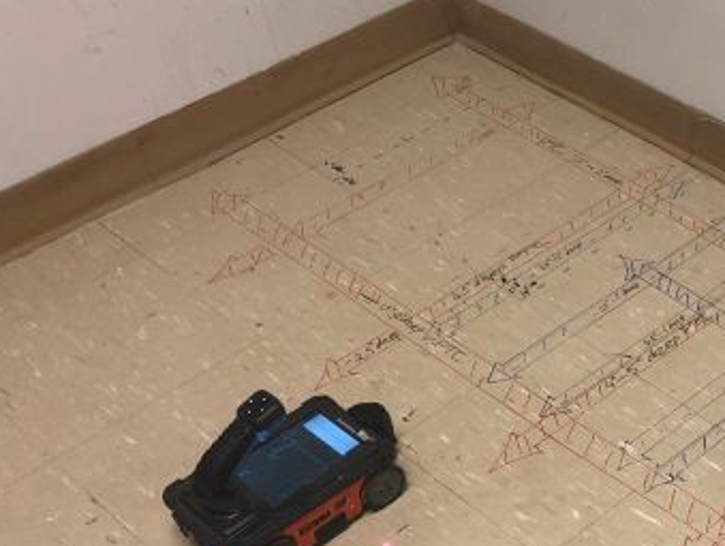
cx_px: 793
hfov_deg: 27.0
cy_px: 430
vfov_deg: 22.0
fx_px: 1384
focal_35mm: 66
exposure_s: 1/15
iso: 50
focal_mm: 4
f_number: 1.8
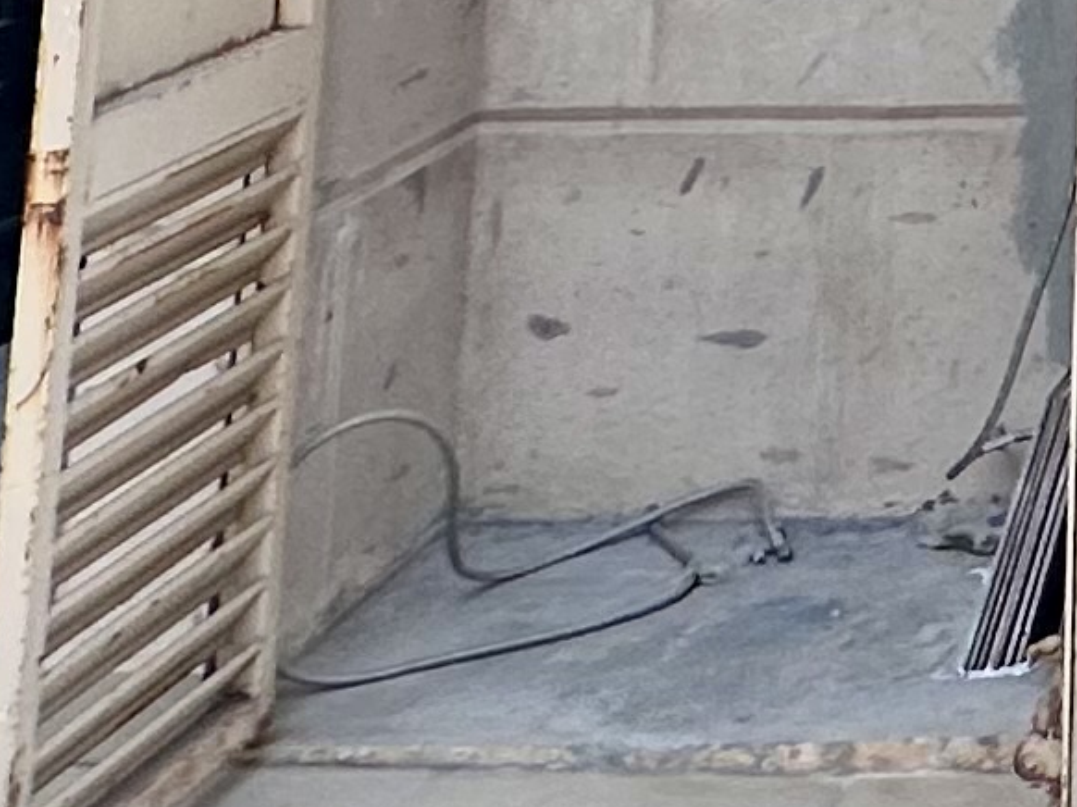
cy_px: -1196
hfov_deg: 17.3
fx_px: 3017
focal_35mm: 97
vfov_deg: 12.0
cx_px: 1815
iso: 40
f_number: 2.2
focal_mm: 2.22
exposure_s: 1/234
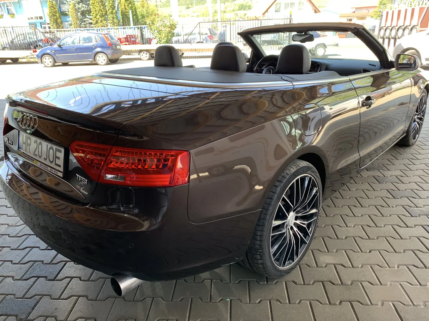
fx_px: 322
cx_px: 214
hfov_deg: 67.3
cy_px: 160
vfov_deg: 53.1
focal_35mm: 26
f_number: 1.8
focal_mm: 4.25
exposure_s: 1/121
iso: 50
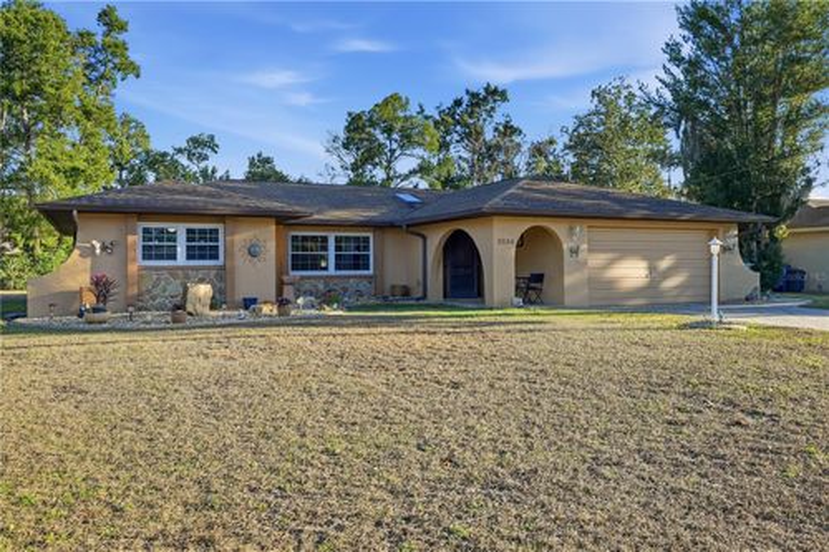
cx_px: 414
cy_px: 276
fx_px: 645
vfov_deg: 46.4
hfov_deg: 65.5
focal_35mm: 28
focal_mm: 28
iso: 1000
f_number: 5
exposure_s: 1/4000
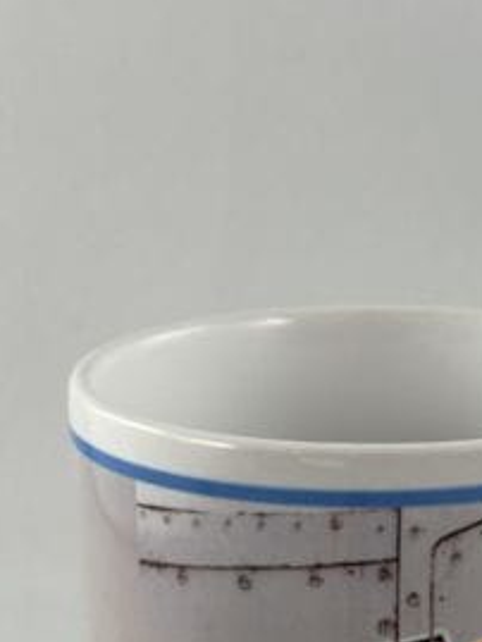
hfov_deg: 12.4
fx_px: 2208
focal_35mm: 119
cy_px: 700
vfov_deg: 16.1
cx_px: 425
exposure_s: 1/100
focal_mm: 6.86
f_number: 1.78
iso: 50
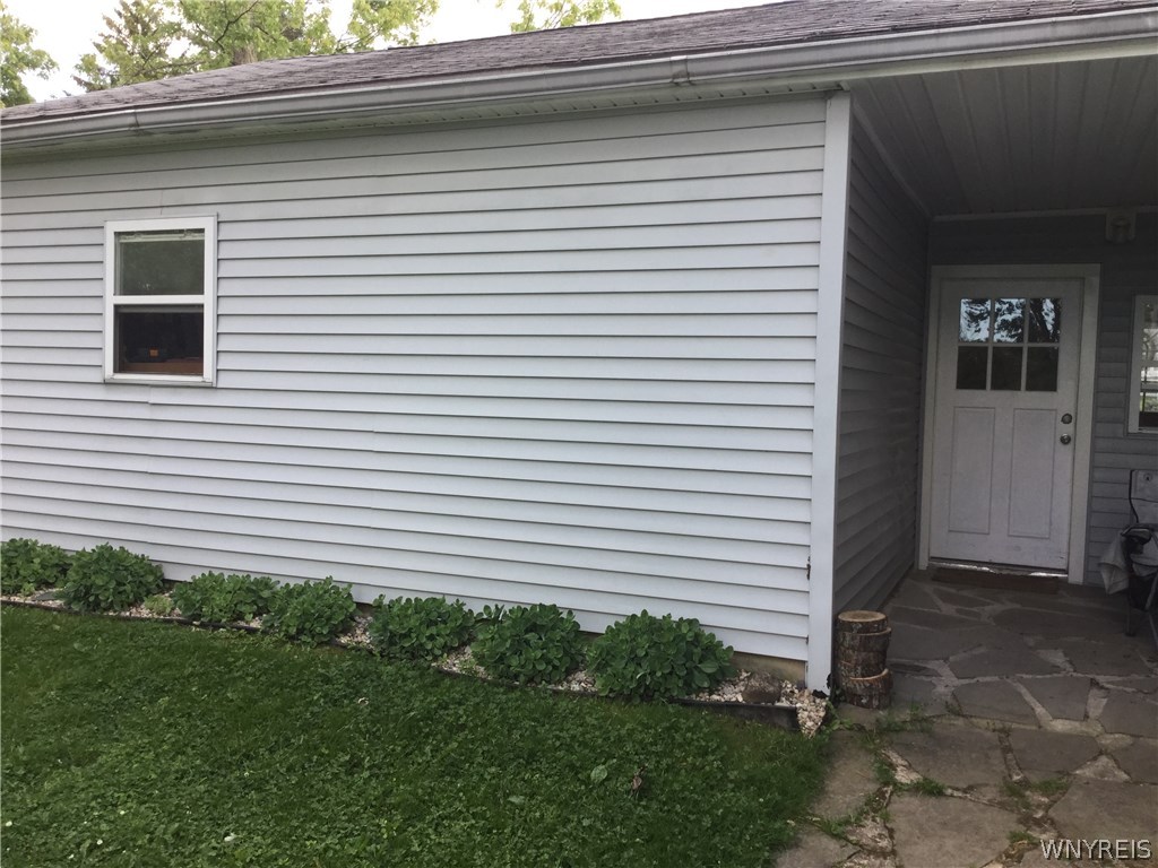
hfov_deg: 58.4
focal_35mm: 31
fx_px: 1037
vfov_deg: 45.4
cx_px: 579
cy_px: 434
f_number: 2.4
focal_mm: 3.3
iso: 32
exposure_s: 1/120
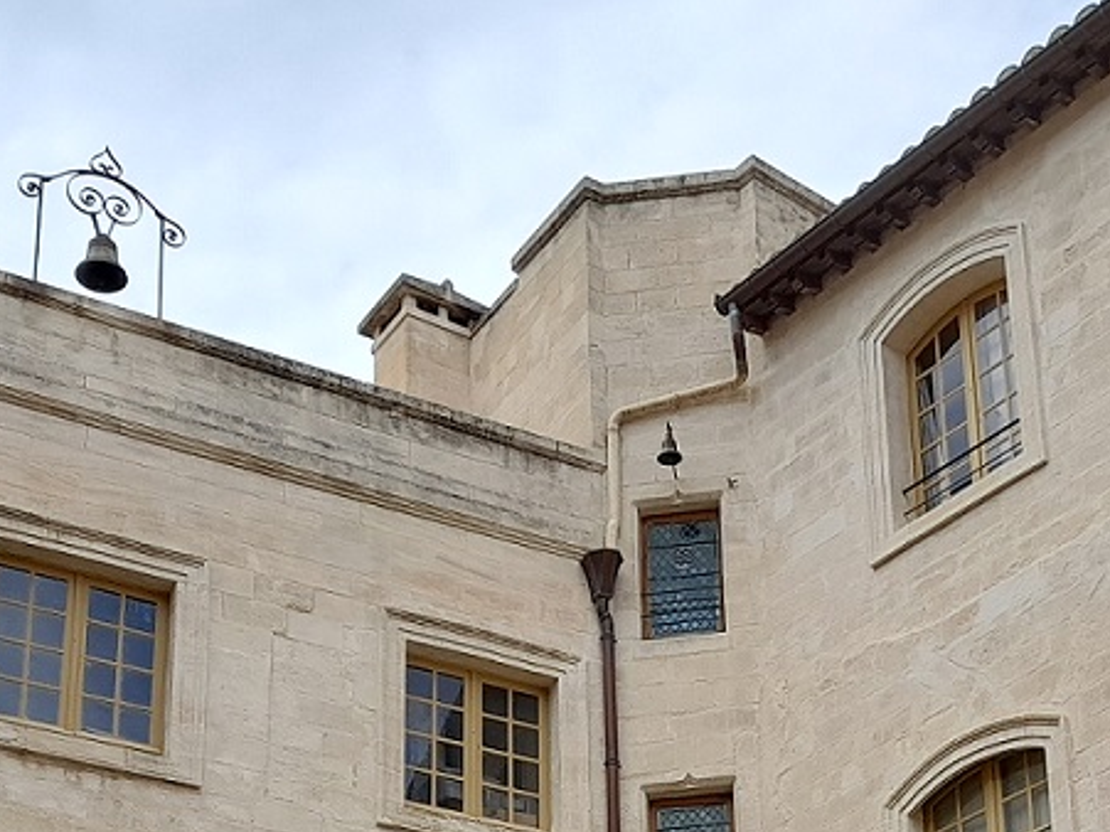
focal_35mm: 71
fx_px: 2276
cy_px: 1056
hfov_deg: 27.3
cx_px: 716
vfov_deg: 19.3
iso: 20
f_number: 2
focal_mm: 4.6
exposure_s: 1/425
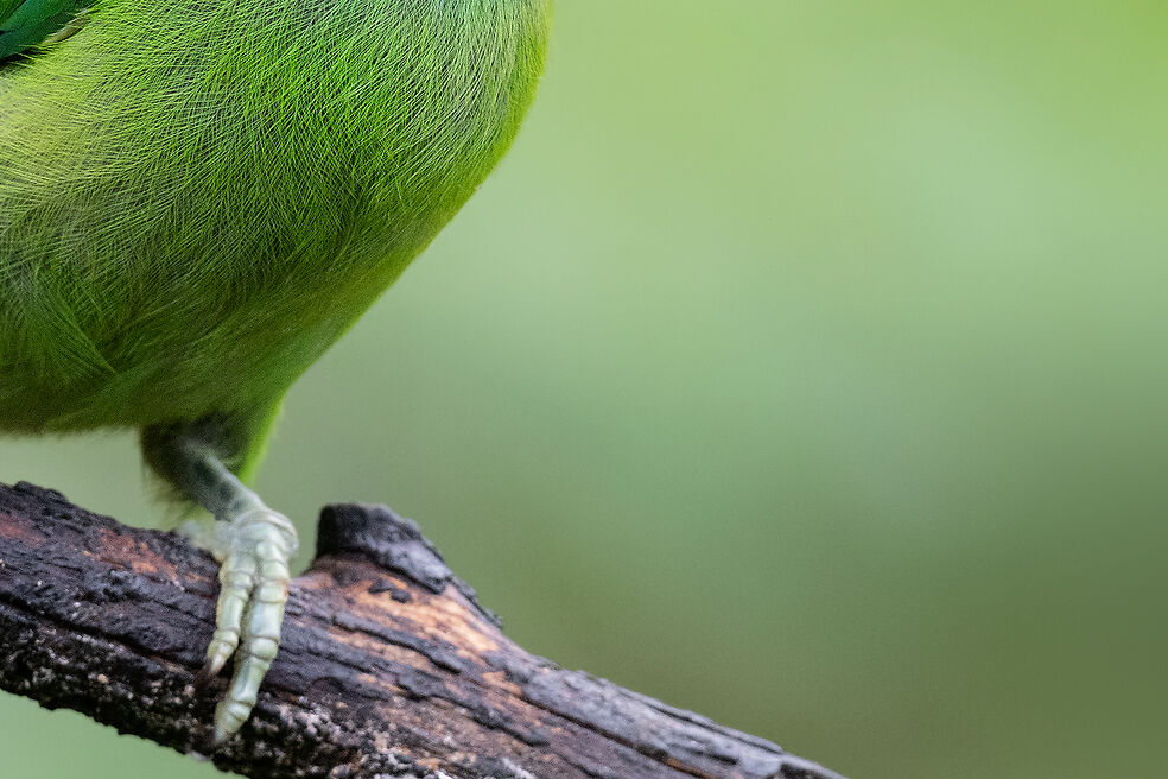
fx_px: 43537
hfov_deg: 1.5
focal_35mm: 1342
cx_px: 474
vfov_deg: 1.0
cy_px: 150
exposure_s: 1/640
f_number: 7.1
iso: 1000
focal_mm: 550
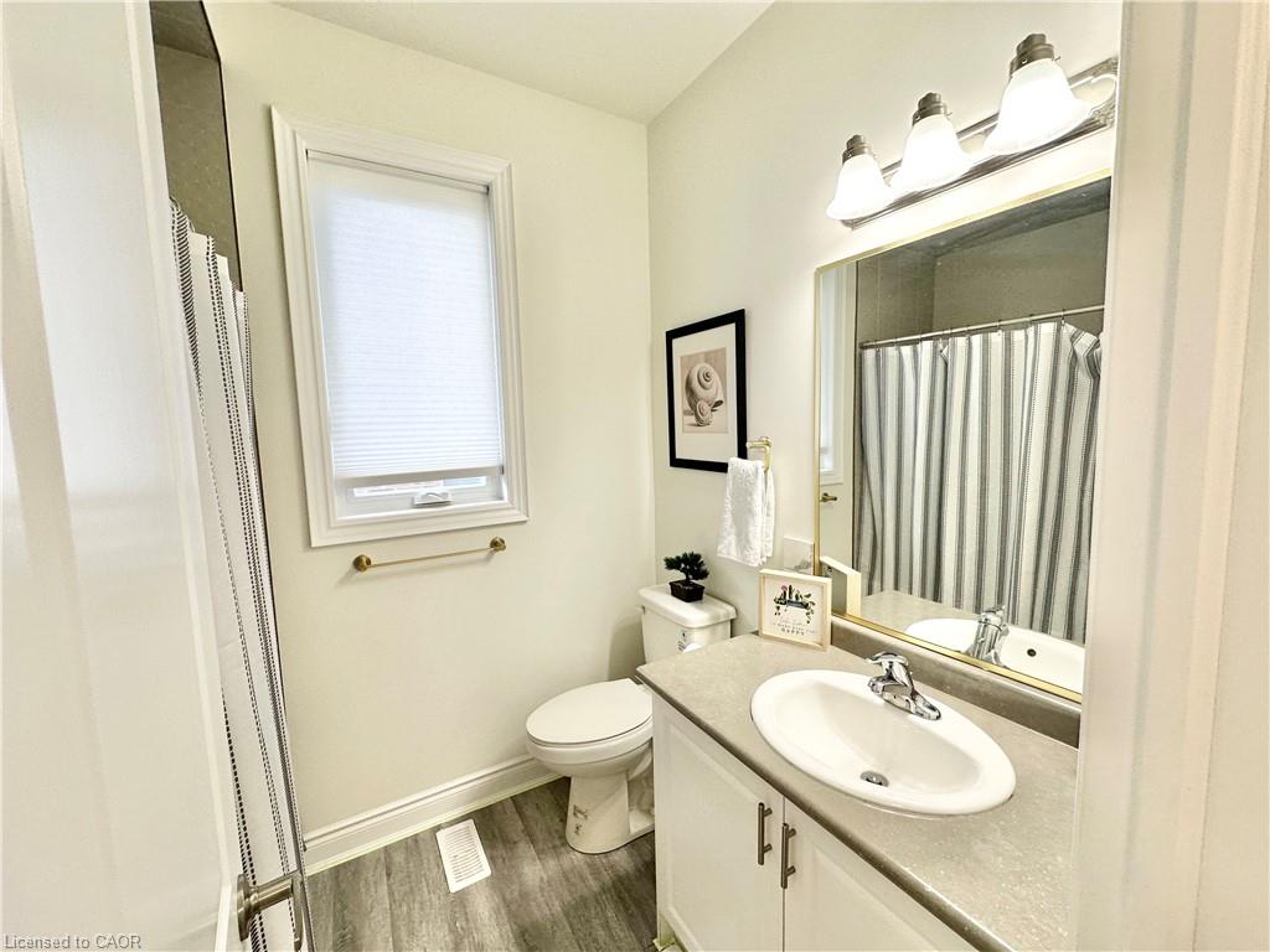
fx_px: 514
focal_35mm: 14
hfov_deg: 102.1
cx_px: 635
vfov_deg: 85.7
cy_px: 476
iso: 100
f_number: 2.2
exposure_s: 1/120
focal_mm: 2.22
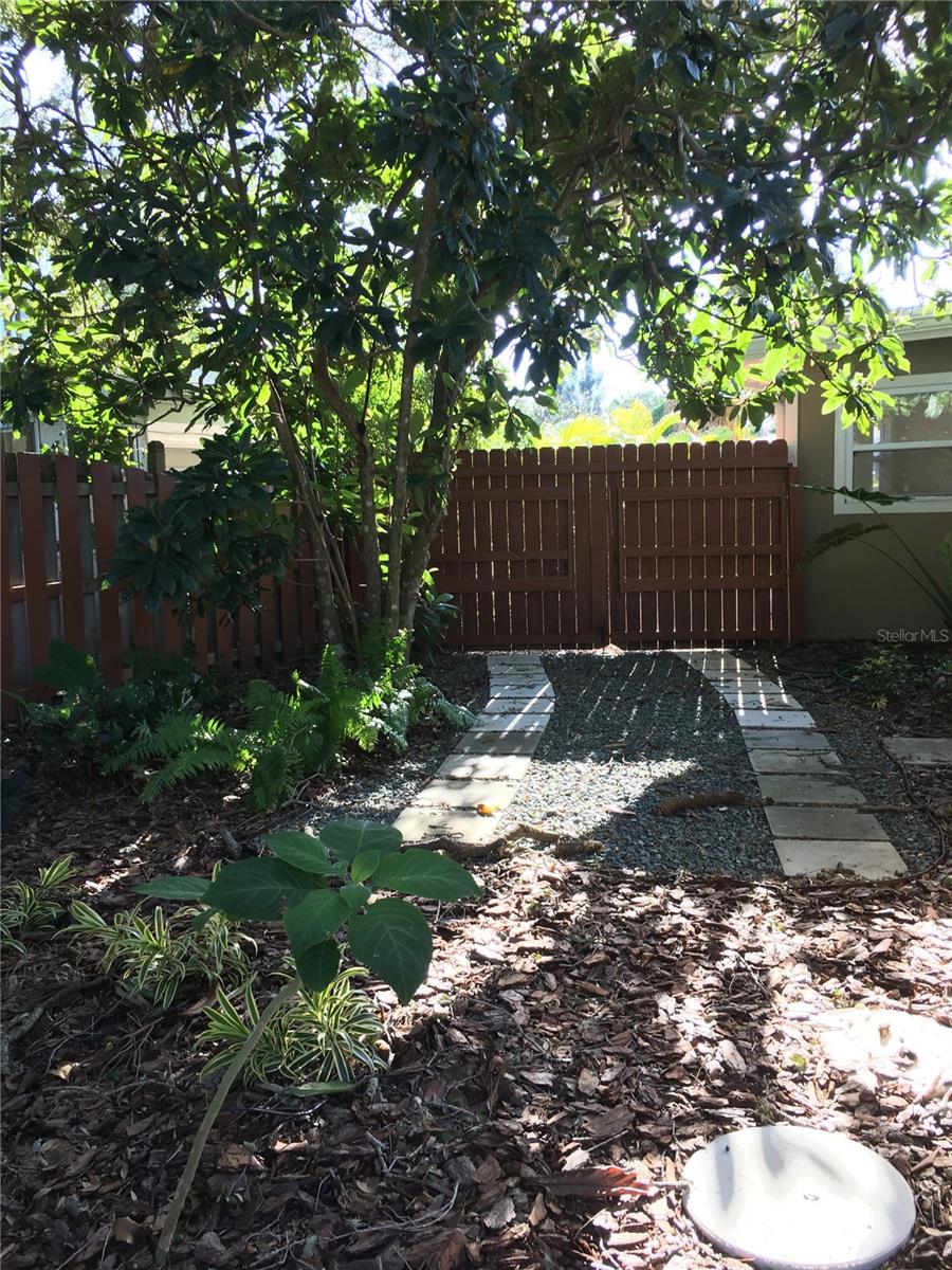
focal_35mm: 29
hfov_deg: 48.2
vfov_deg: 61.7
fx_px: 1063
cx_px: 476
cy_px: 635
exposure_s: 1/120
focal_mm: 4.15
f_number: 2.2
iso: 32
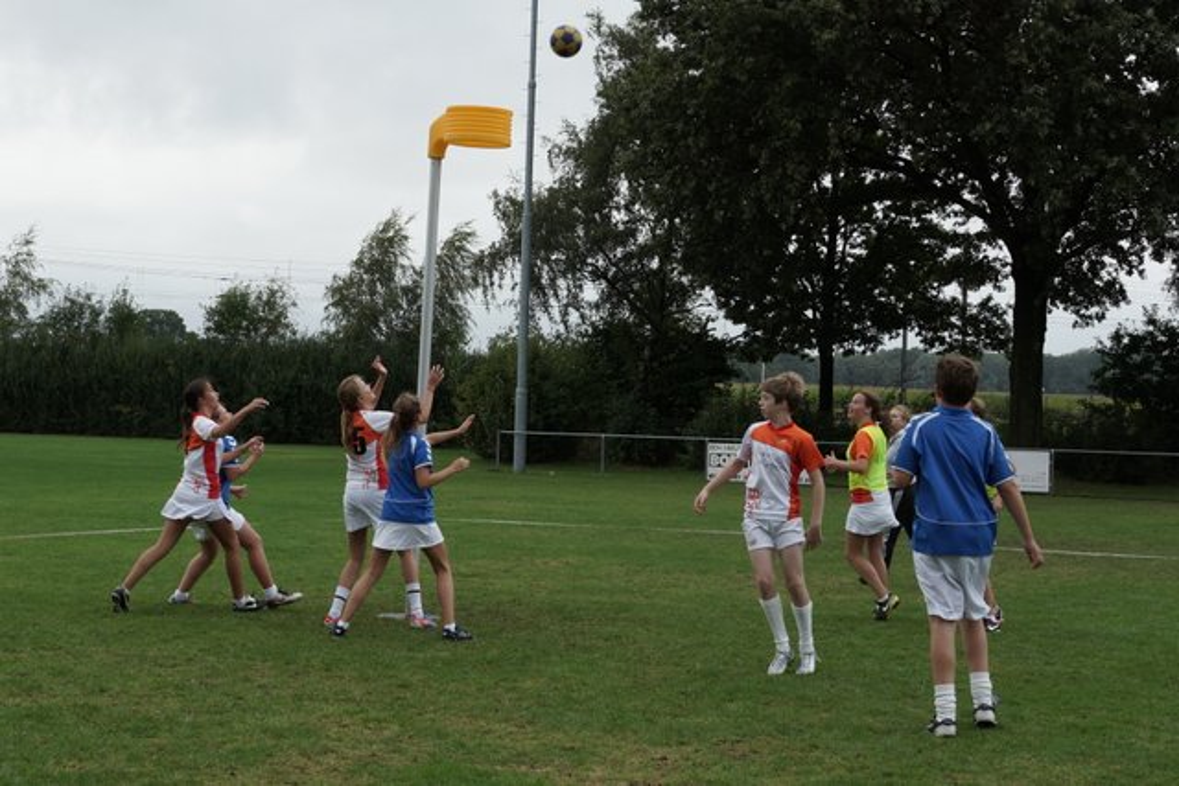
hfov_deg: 49.5
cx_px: 590
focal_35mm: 39
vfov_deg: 34.2
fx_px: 1277
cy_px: 393
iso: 100
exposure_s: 1/250
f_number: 5.6
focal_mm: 26
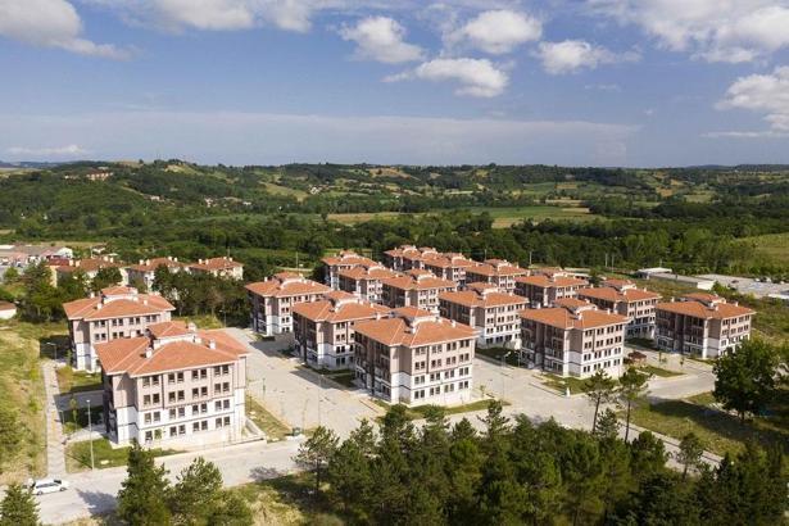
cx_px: 394
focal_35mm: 28
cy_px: 263
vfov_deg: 46.4
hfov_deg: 65.5
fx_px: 614
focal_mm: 10.26
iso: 100
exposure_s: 1/60
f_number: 5.6
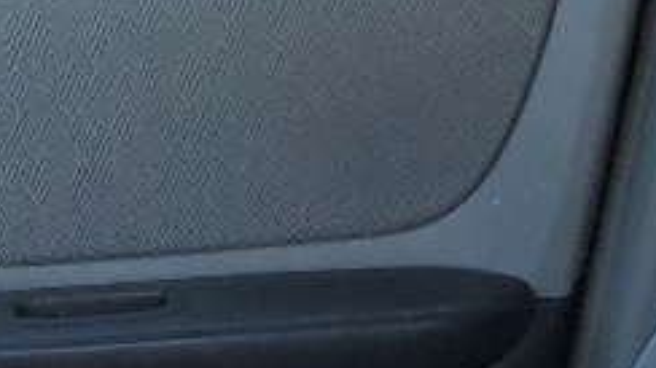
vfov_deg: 6.0
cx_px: -229
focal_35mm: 186
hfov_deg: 11.3
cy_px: 1128
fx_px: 3234
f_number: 1.5
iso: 50
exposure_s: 1/476
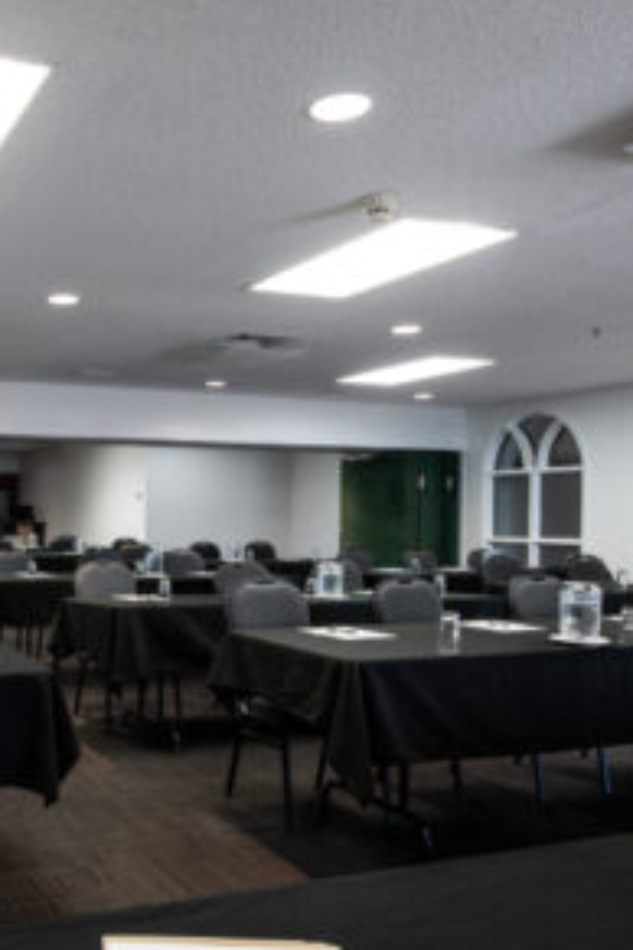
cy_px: 530
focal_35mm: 34
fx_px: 897
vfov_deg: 55.7
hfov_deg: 36.4
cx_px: 59
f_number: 11
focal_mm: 18
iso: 100
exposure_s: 1/1.25
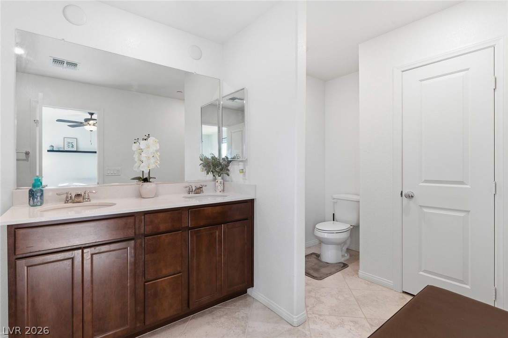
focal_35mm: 17
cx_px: 254
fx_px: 240
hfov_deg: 93.3
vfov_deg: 70.4
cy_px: 169
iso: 200
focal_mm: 17
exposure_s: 1/40
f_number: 9
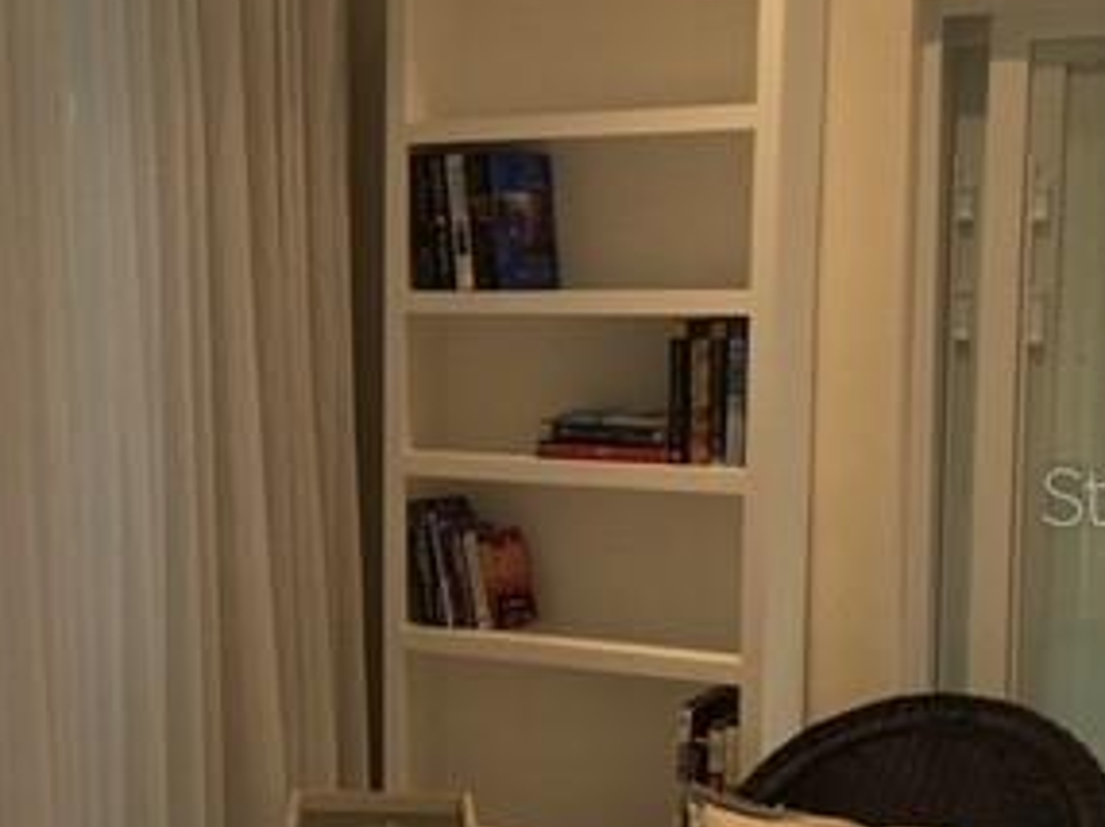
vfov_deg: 22.5
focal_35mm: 65
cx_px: 170
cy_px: 495
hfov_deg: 29.0
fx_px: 2073
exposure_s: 1/30
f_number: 2.2
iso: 160
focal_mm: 4.15
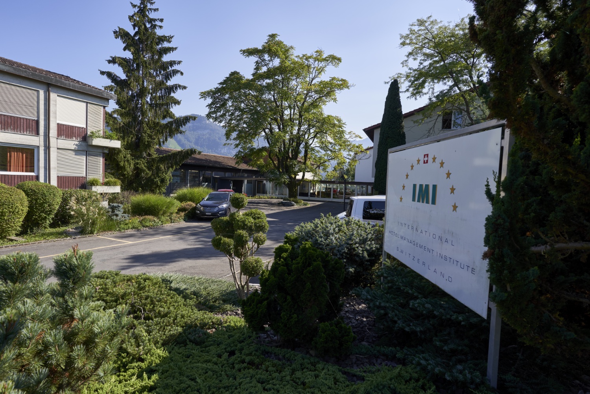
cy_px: 197
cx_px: 295
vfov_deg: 67.4
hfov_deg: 90.0
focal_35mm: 18
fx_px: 295
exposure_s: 1/200
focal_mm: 18
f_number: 5.6
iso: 100
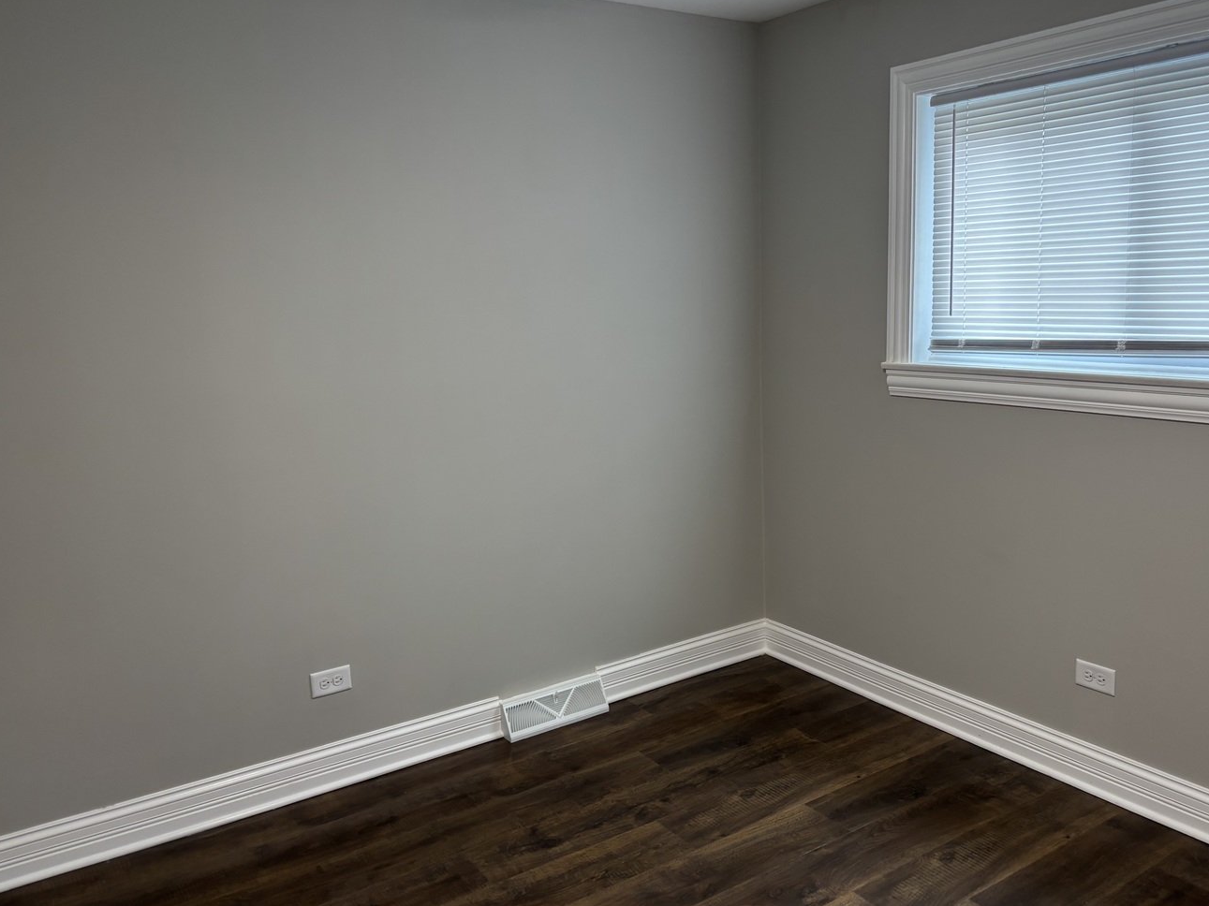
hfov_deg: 61.6
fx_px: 1013
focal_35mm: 29
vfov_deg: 48.2
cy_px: 440
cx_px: 654
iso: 125
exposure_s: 1/60
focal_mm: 5.96
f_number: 1.6
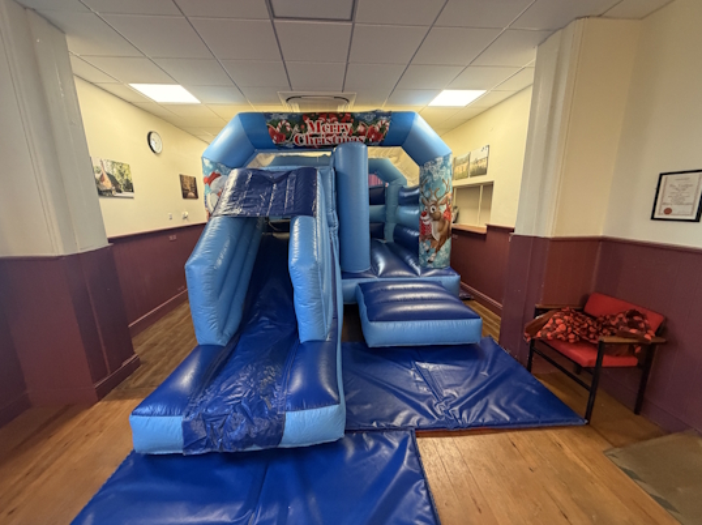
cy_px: 262
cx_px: 351
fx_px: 284
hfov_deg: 102.1
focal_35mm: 14
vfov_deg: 85.5
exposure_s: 1/50
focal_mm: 2.22
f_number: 2.2
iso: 320
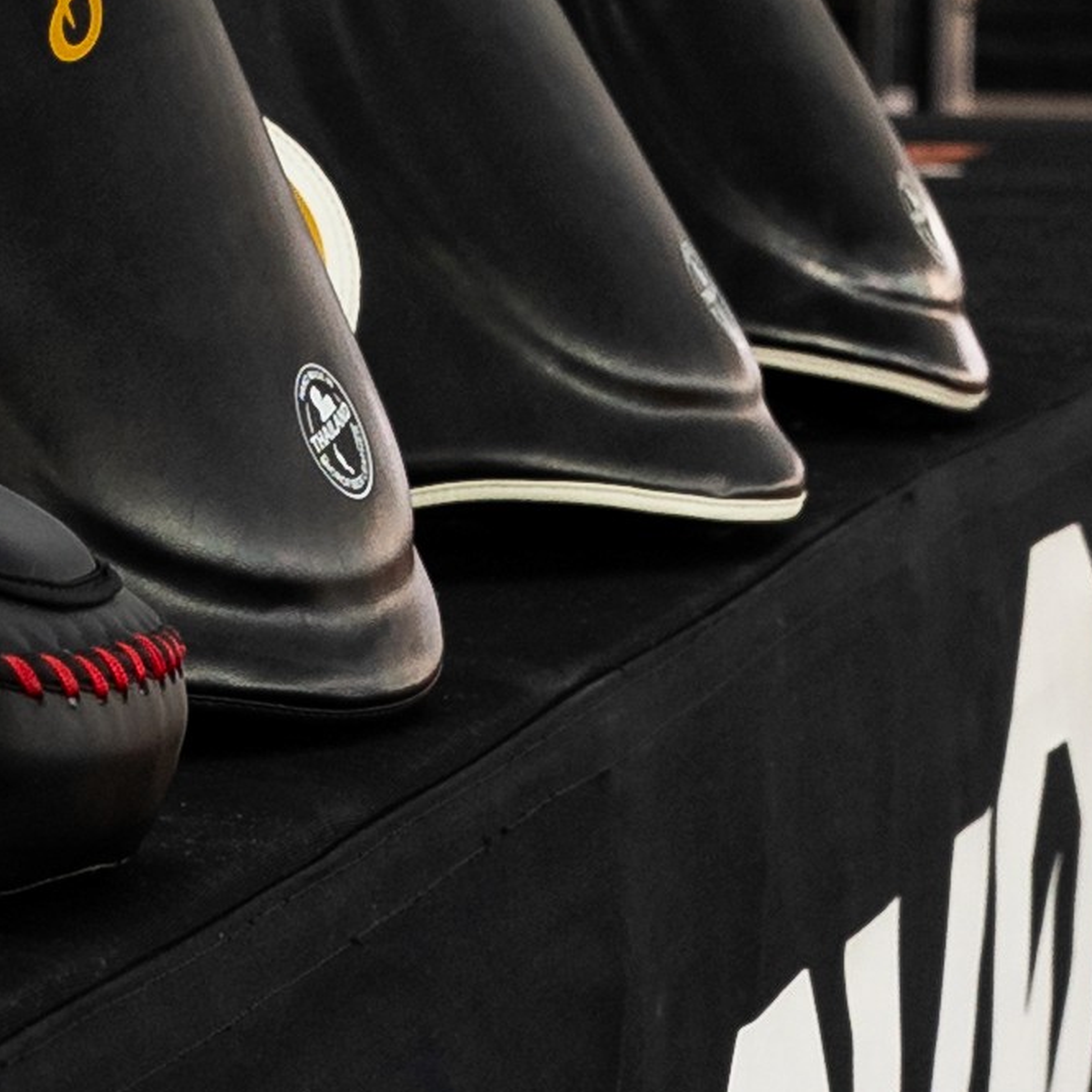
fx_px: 7745
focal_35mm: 217
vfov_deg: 8.0
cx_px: -662
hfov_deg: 7.9
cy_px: -133
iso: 1600
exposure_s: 1/100
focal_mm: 40
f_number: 5.6
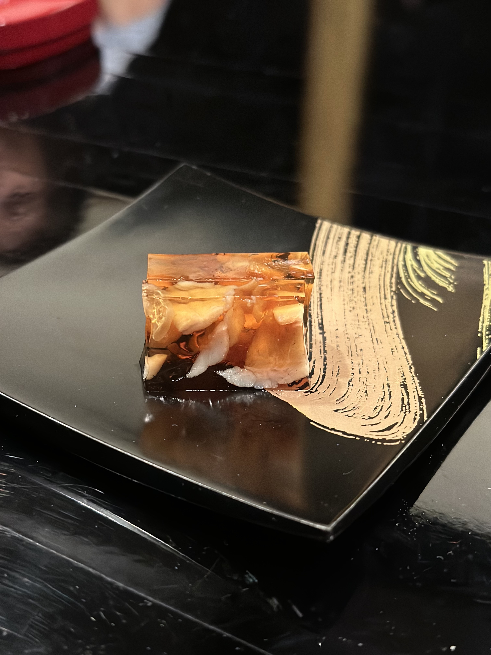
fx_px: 908
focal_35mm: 48
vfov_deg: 39.7
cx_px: 246
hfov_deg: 30.3
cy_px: 328
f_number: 1.78
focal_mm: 6.86
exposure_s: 1/40
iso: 500
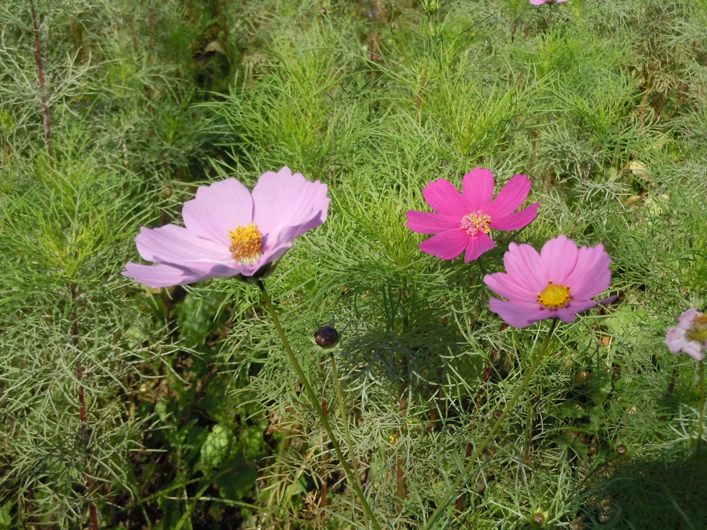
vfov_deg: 27.0
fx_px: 1103
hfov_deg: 35.5
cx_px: 354
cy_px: 265
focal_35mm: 54
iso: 100
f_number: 4.9
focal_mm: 9.6
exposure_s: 1/500
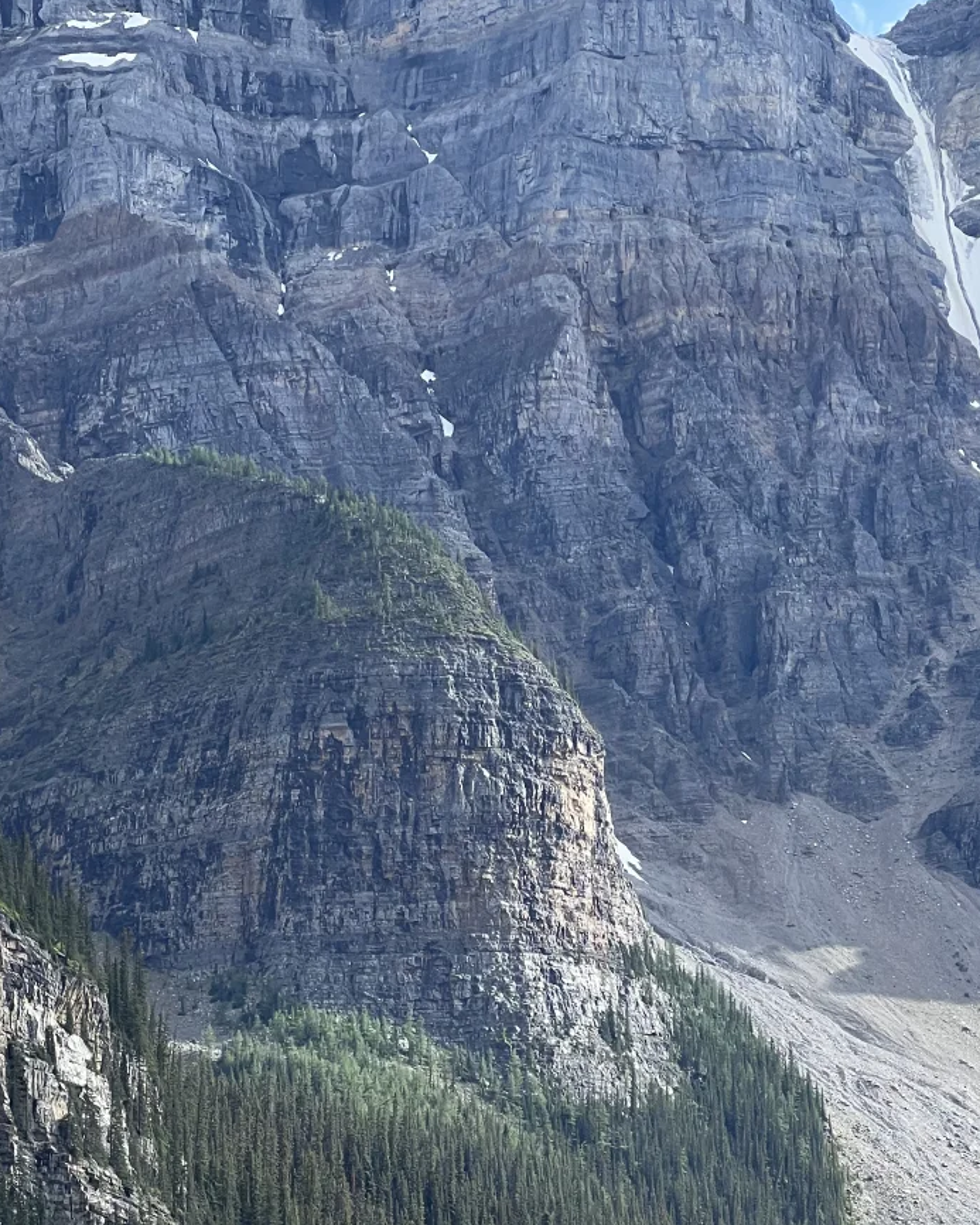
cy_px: 1004
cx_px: 574
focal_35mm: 125
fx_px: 4531
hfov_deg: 12.3
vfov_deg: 15.3
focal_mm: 9
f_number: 2.8
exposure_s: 1/246
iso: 32
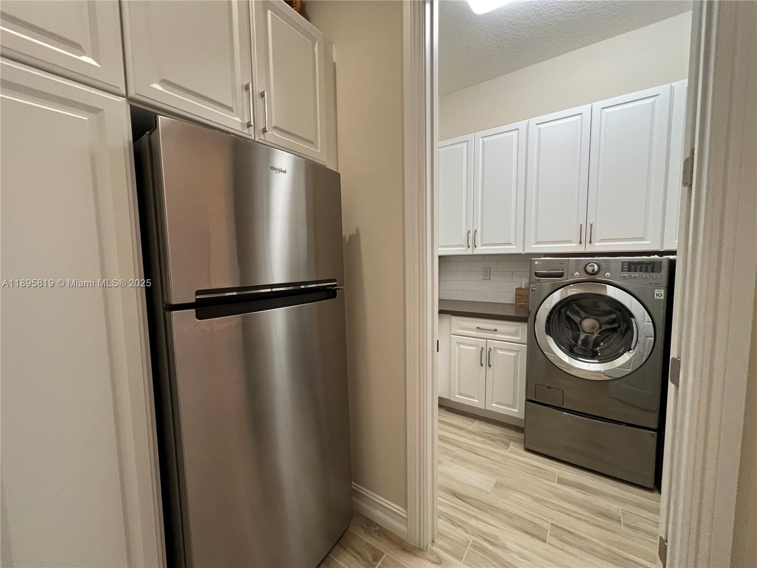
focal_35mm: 13
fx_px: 284
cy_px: 284
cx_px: 378
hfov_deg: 106.2
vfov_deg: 89.9
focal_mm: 1.57
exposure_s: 1/60
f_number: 1.8
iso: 250
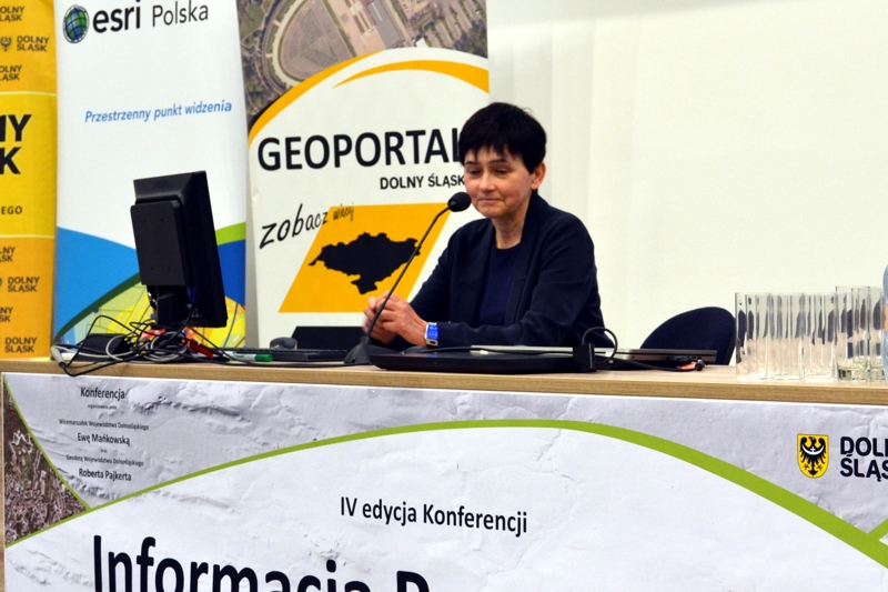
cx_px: 444
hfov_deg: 38.9
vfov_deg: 26.5
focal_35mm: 51
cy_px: 296
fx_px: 1258
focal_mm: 34
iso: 400
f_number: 5
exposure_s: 1/30
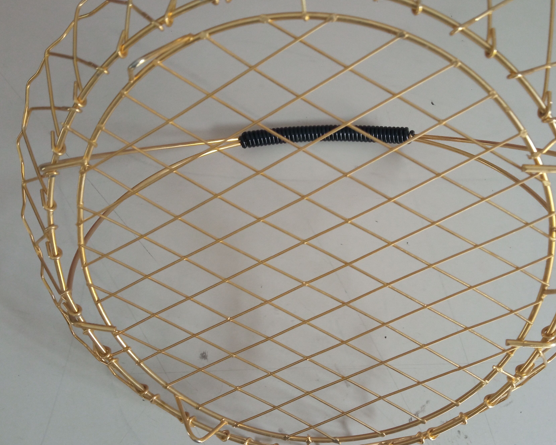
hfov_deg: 54.2
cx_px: 300
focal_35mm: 33
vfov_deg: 44.5
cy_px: 228
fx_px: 543
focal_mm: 3.79
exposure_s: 1/25
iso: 836
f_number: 2.2
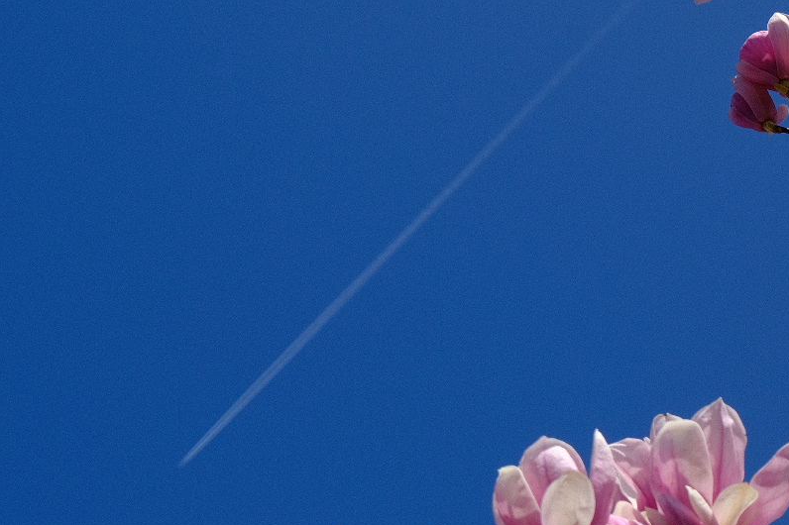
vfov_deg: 14.0
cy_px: 554
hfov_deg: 21.1
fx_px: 2103
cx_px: 197
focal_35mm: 96
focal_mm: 28.9
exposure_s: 1/1500
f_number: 5
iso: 200
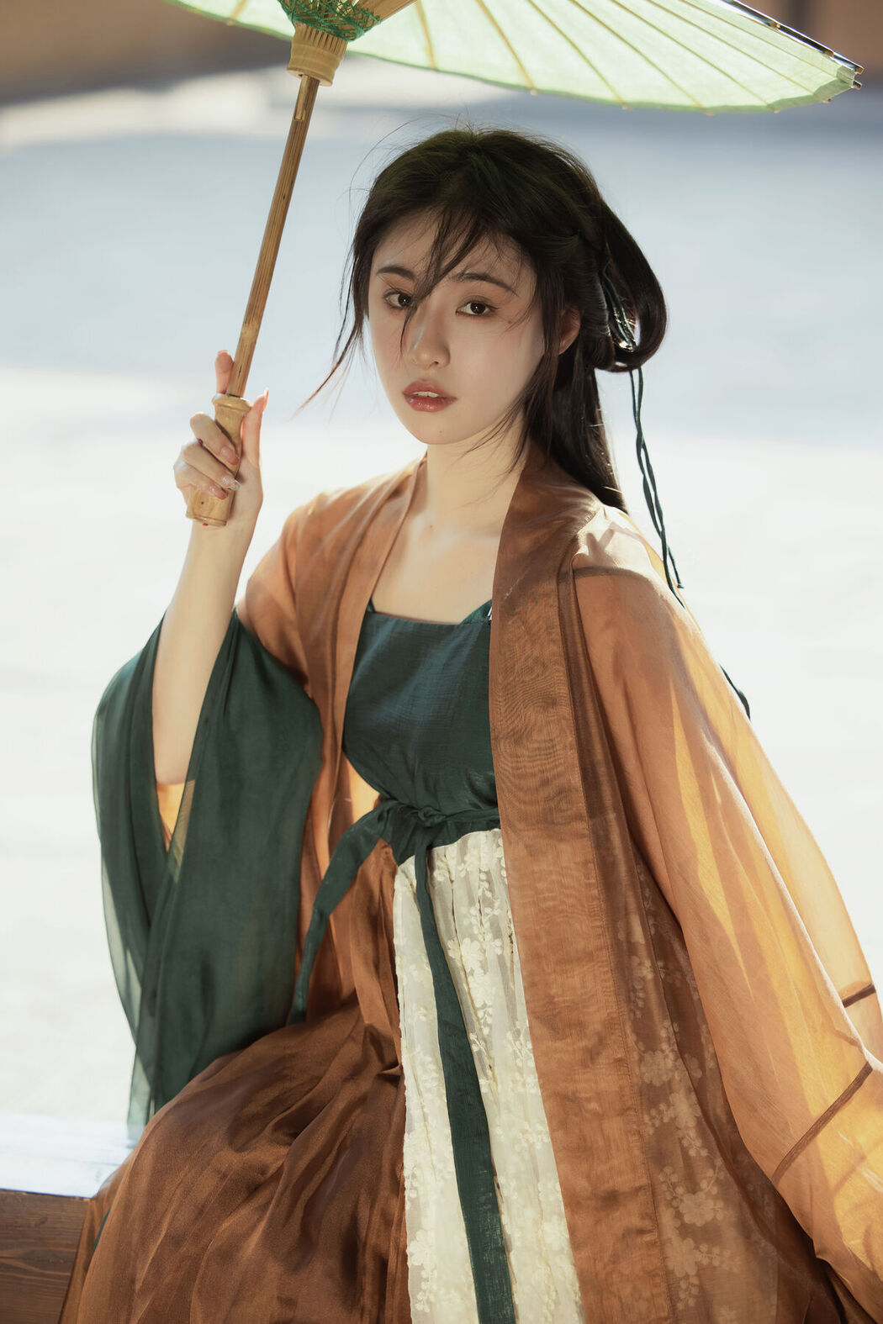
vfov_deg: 18.6
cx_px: 442
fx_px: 4047
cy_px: 662
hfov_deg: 12.5
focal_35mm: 110
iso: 320
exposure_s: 1/400
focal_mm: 111
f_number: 2.8
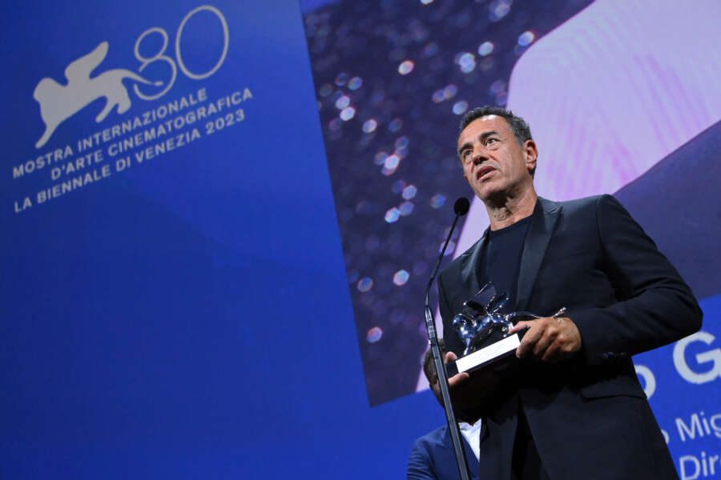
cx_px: 360
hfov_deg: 31.0
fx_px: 1302
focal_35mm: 65
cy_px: 240
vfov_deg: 20.9
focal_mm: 65
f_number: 5.6
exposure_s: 1/250
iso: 6400
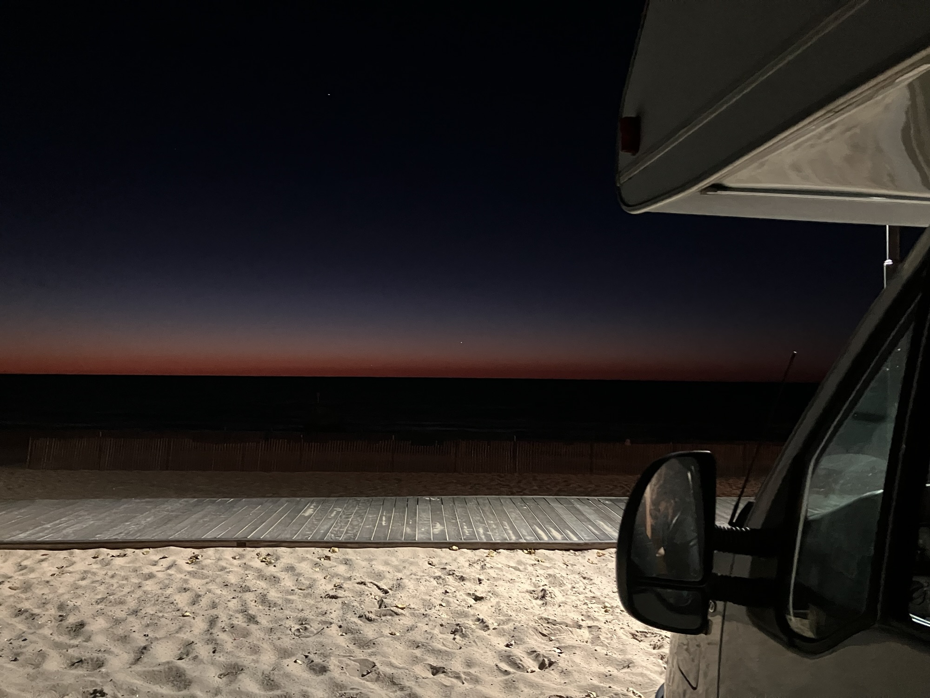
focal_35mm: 28
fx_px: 752
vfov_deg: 49.7
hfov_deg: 63.4
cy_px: 349
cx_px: 465
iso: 1000
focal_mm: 3.99
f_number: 1.8
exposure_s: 1/15
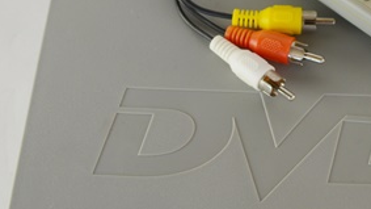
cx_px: 279
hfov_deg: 26.2
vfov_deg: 14.8
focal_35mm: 80
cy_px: -3
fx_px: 787
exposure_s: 1/125
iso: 250
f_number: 5.6
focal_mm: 24
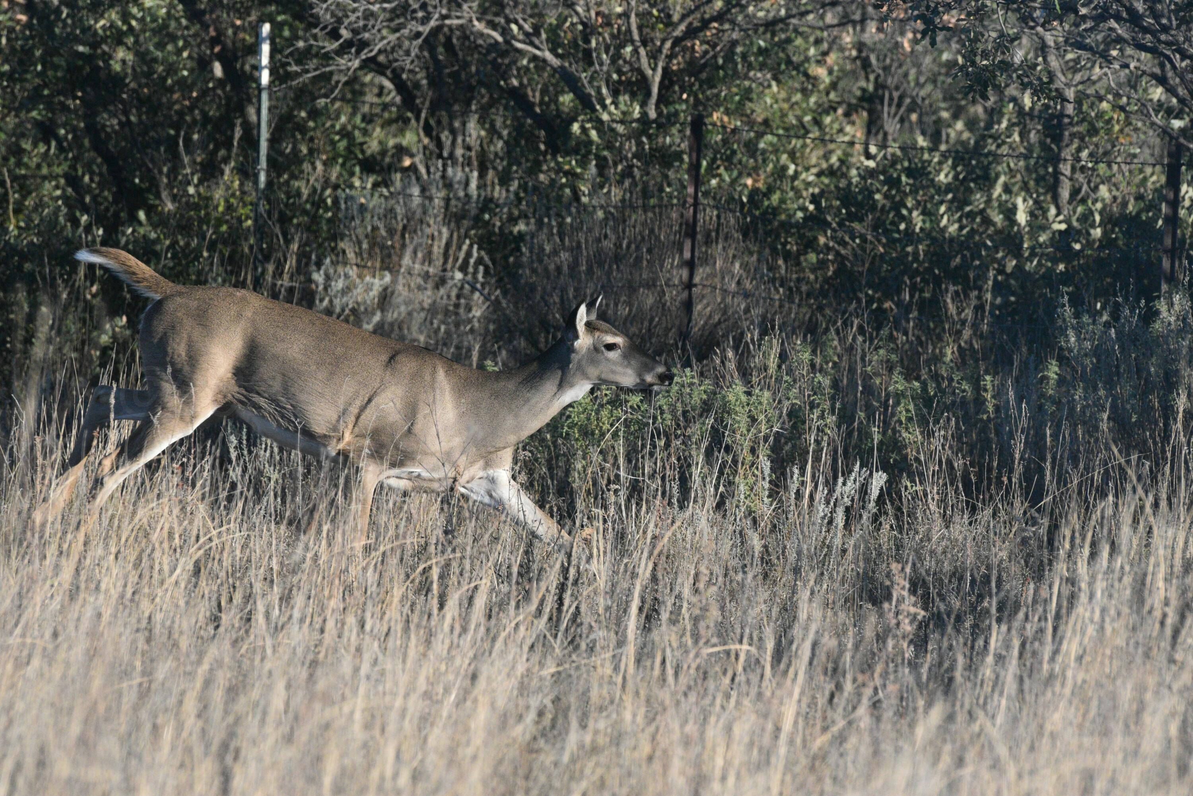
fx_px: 16573
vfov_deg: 2.8
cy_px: 398
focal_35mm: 500
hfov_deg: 4.1
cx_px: 596
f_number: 13
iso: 6400
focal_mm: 500
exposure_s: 1/4000
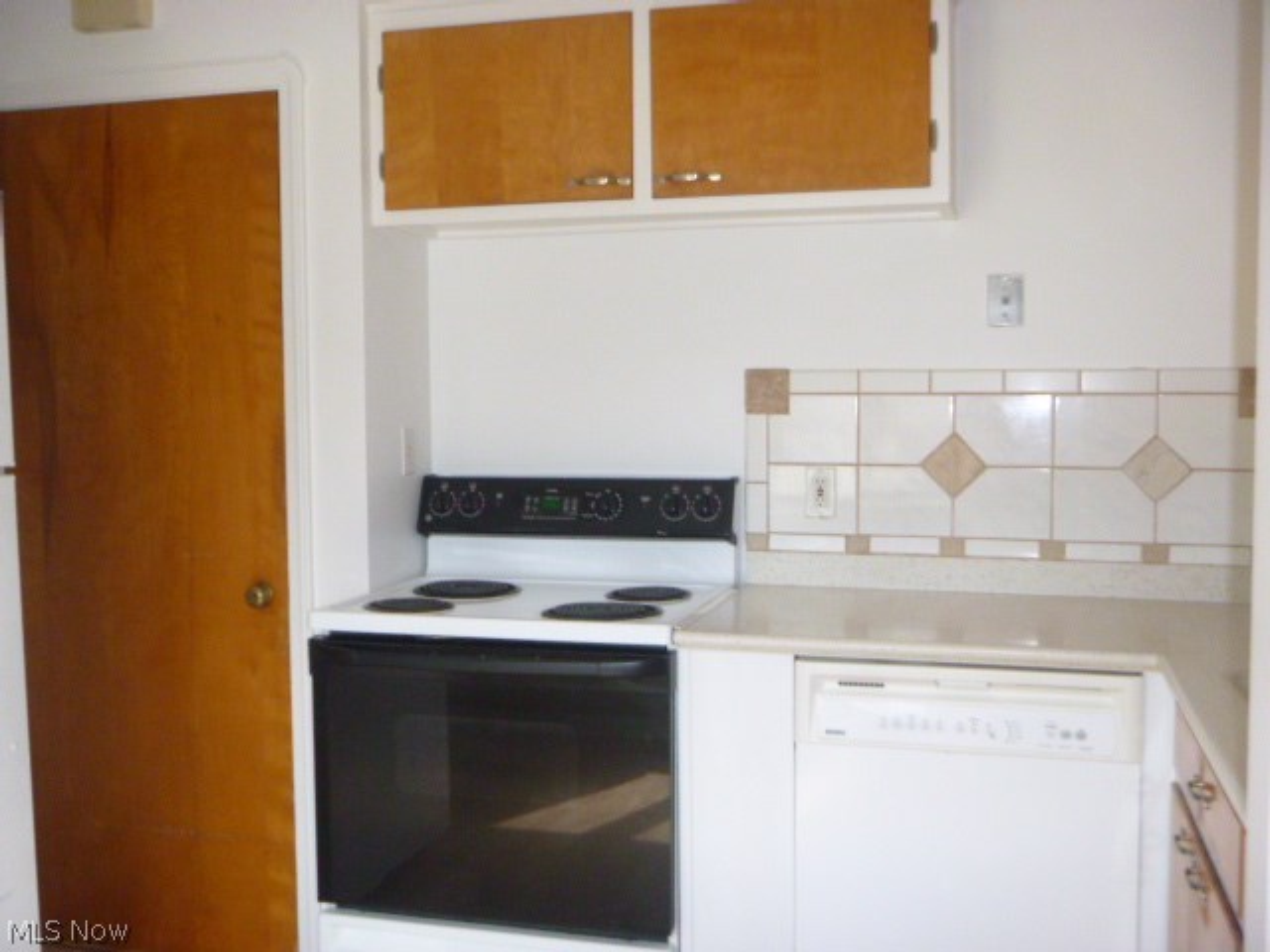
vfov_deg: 37.7
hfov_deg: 49.0
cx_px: 635
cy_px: 476
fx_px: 1394
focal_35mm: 38
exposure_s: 1/60
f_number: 4.5
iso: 400
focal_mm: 6.8
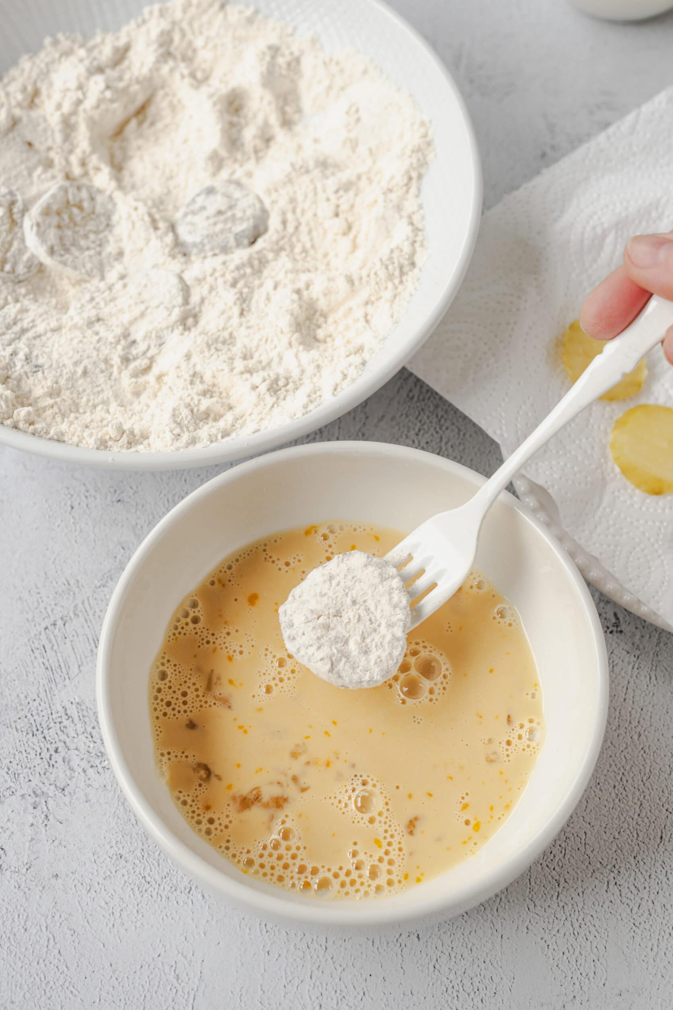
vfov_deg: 38.9
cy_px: 510
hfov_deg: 26.5
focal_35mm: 51
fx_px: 1430
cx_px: 338
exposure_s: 1/13
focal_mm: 50
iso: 250
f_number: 5.6
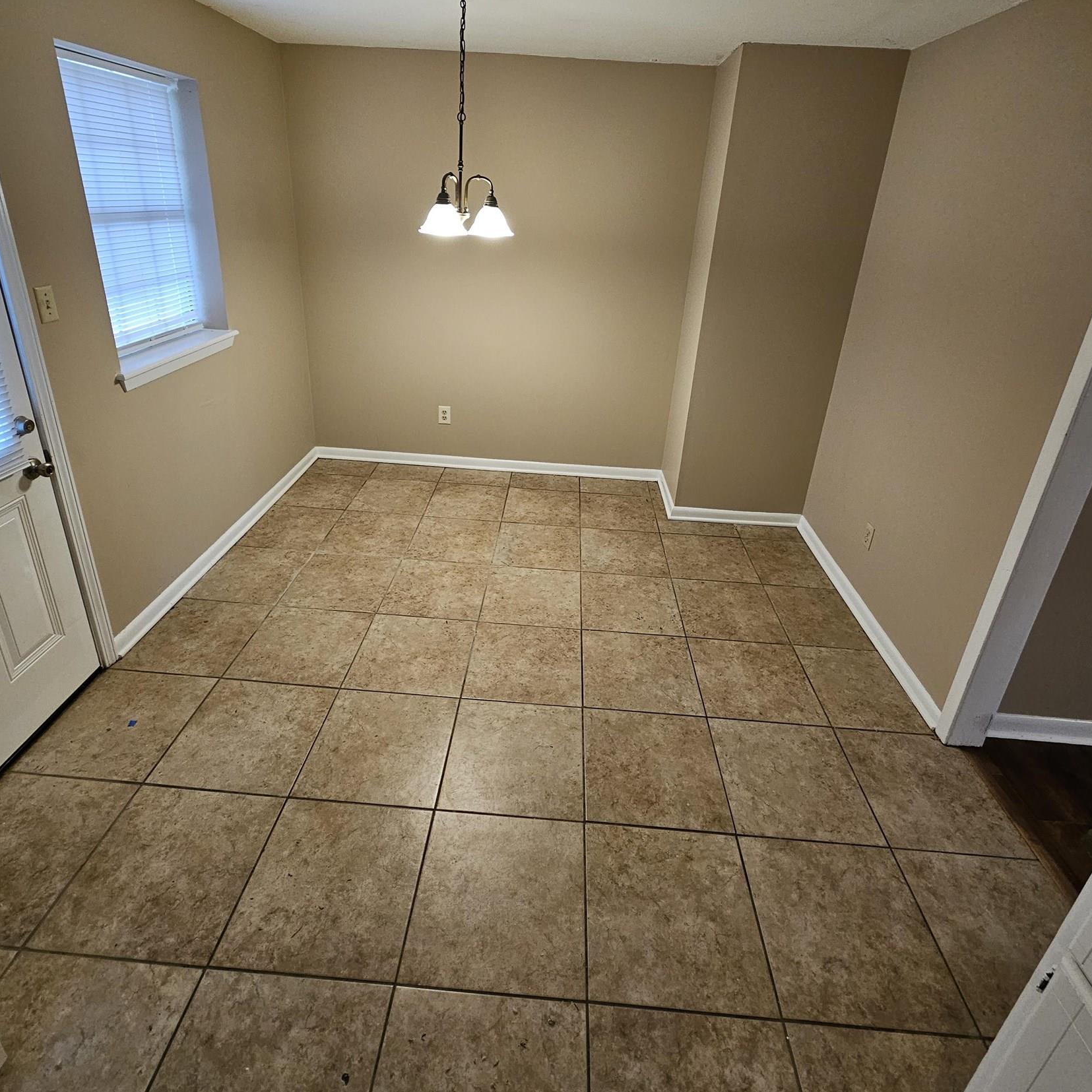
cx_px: 537
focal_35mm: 16
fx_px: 571
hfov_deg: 87.4
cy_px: 441
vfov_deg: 86.4
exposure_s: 1/60
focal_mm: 2.2
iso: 250
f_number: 2.2
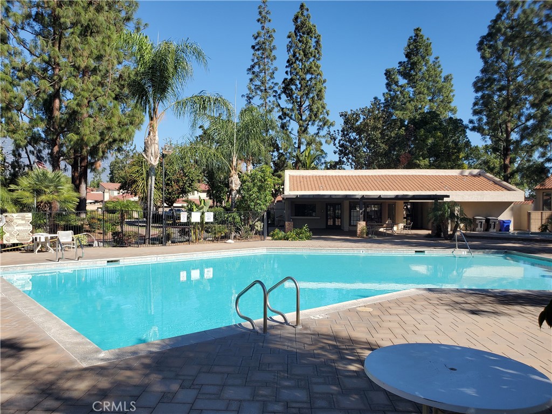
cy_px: 207
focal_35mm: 26
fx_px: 415
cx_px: 276
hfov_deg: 67.3
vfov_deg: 53.1
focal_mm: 4.3
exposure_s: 1/1354
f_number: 2.4
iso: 50
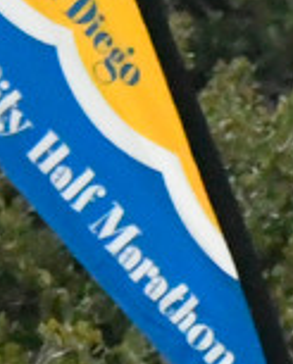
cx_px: 1196
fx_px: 32746
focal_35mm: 3030
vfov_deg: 0.6
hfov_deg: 0.5
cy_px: -138
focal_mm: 220
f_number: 5.3
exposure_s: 1/500
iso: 8000
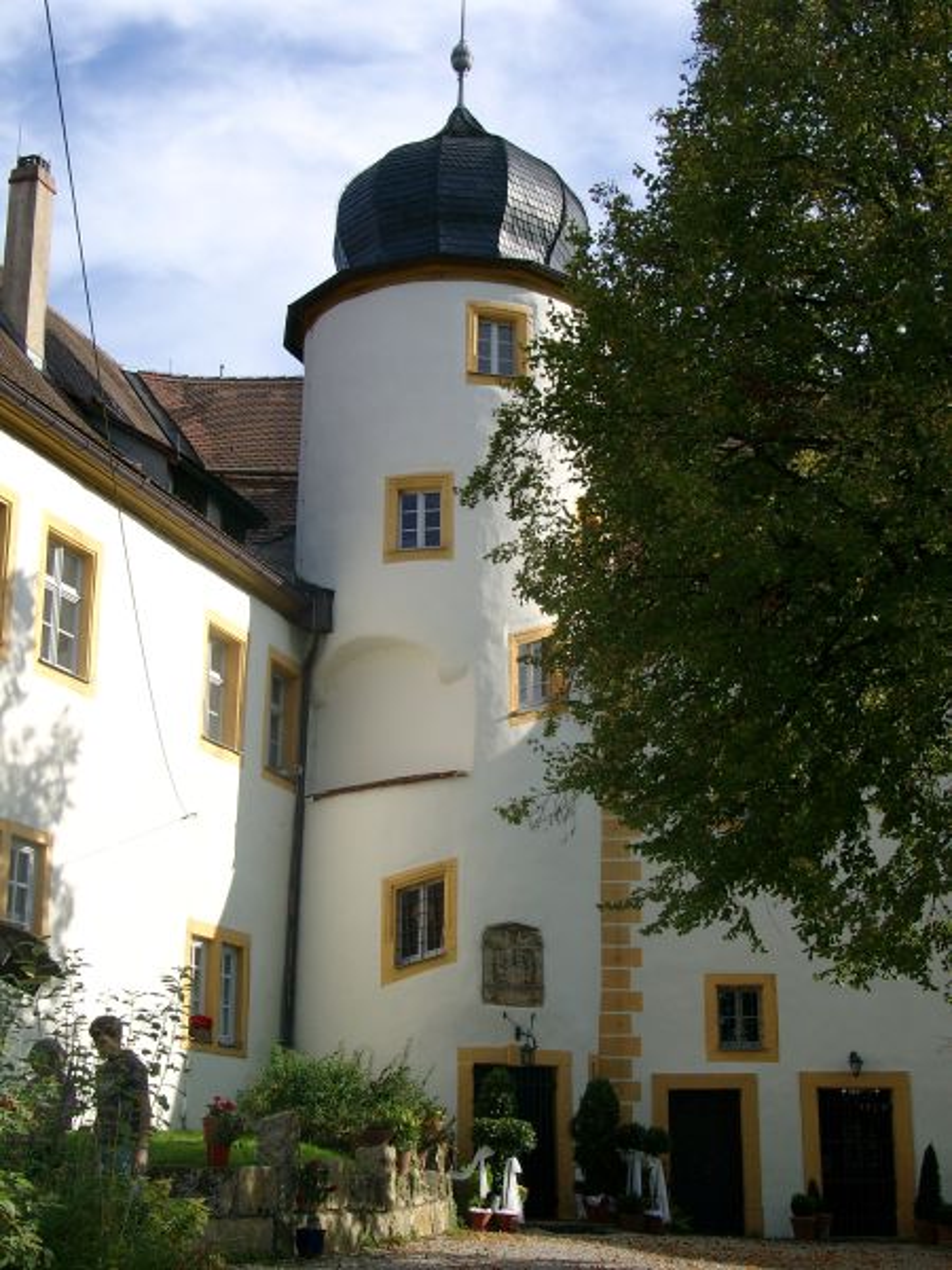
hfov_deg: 29.1
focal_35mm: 50
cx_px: 476
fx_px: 1833
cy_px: 635
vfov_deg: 38.2
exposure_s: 1/539
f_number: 4
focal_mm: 10.4
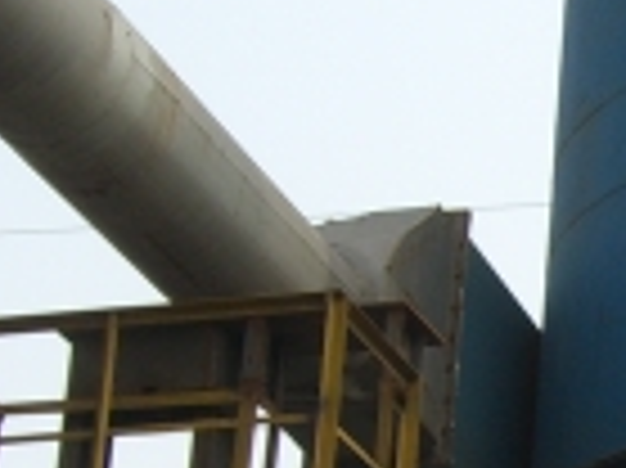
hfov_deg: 8.9
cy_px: 459
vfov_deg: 6.8
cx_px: 1004
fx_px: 3903
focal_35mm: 216
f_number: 4.8
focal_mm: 7.6
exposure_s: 1/320
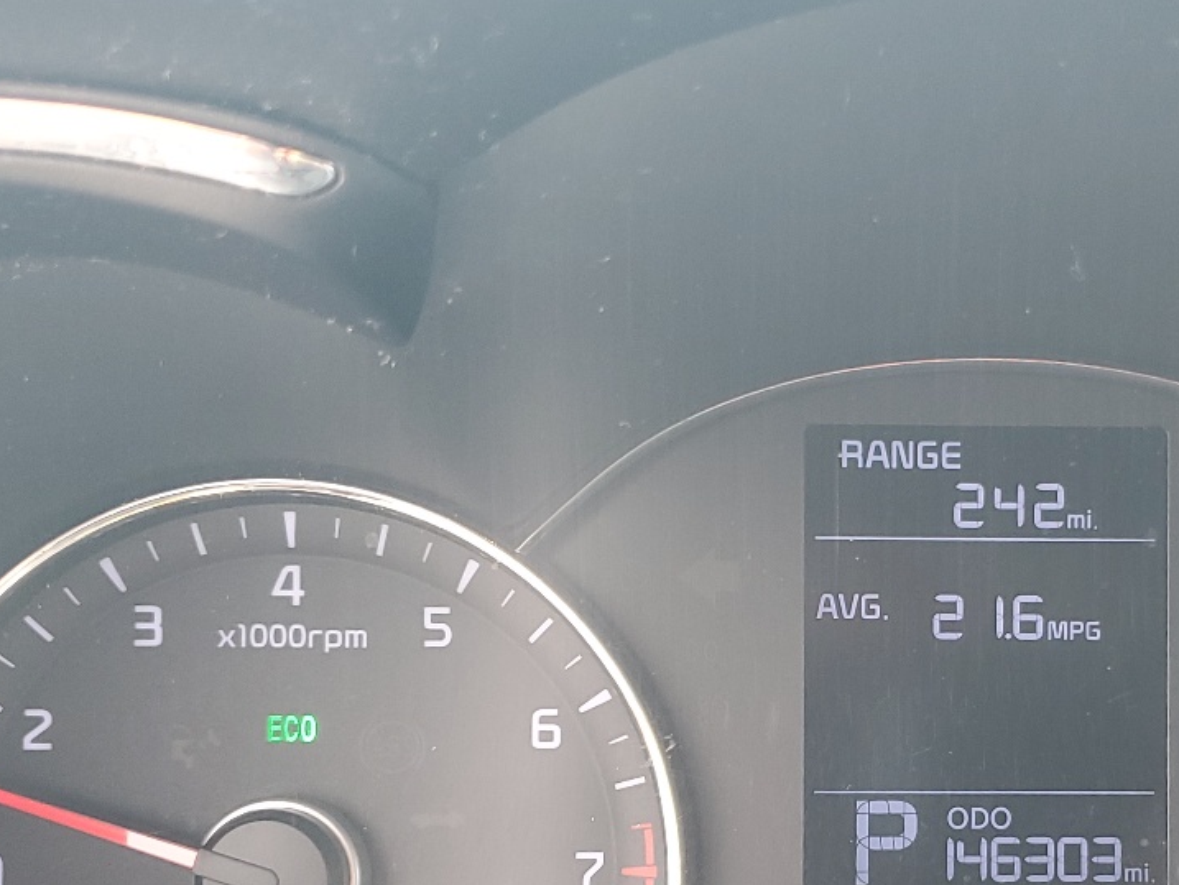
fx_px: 1976
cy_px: 721
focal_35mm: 58
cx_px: 978
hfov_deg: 32.1
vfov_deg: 24.8
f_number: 1.5
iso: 60
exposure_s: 1/60.2
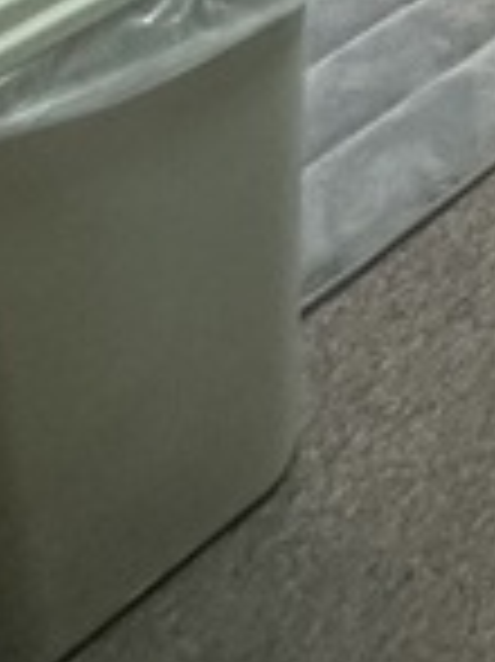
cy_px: -865
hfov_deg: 14.2
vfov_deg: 14.1
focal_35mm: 103
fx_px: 1967
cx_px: 468
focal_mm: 2.22
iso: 320
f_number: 2.2
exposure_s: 1/60
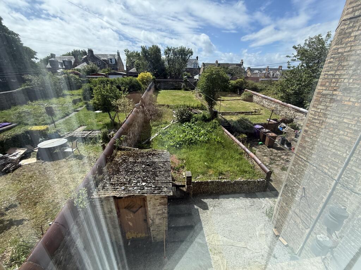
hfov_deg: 102.1
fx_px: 146
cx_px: 180
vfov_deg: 85.7
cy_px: 135
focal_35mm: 14
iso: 50
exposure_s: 1/970
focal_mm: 2.22
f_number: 2.2
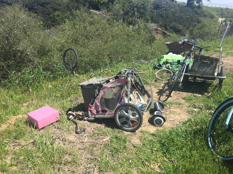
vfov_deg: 48.2
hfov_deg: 61.7
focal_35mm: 29
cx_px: 116
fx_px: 195
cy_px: 87
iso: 32
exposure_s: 1/1364
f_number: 2.2
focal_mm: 4.15
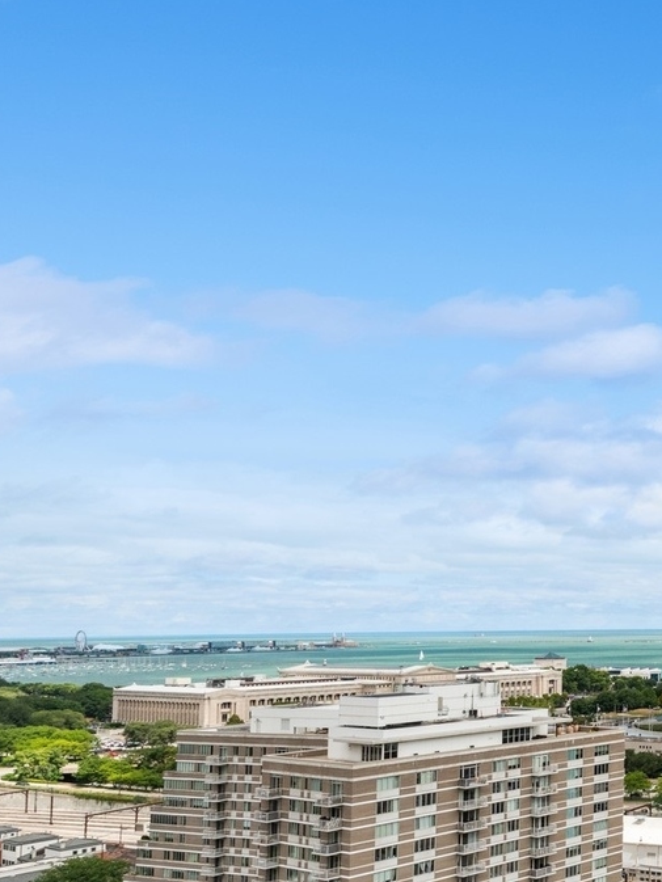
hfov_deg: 27.5
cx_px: 980
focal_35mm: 37
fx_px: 943
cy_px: 595
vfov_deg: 49.2
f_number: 8
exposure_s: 1/1250
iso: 400
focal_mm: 16
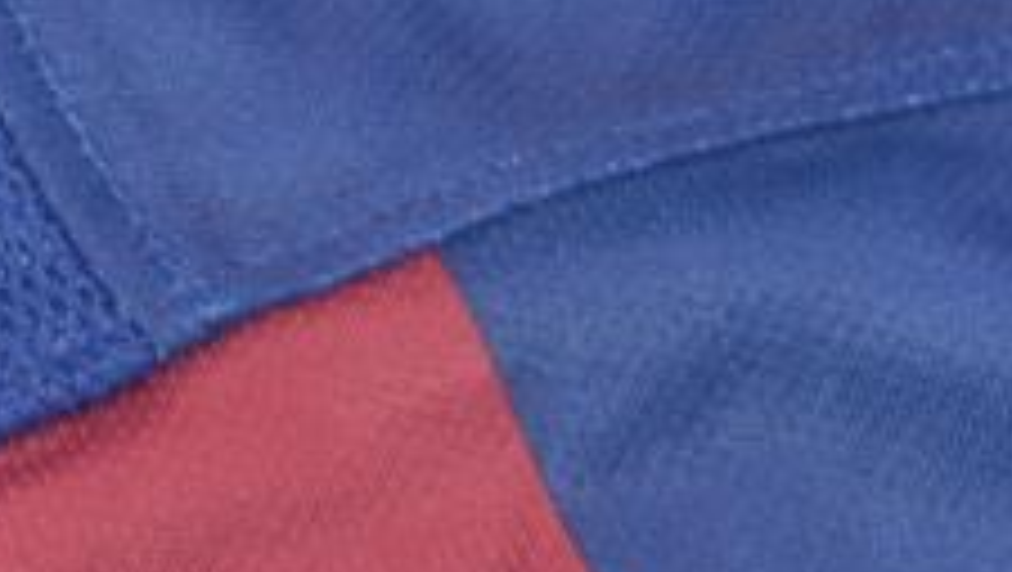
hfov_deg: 9.4
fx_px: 6070
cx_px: -297
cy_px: 162
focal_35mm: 226
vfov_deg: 5.4
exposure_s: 1/60
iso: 200
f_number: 4.5
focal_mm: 30
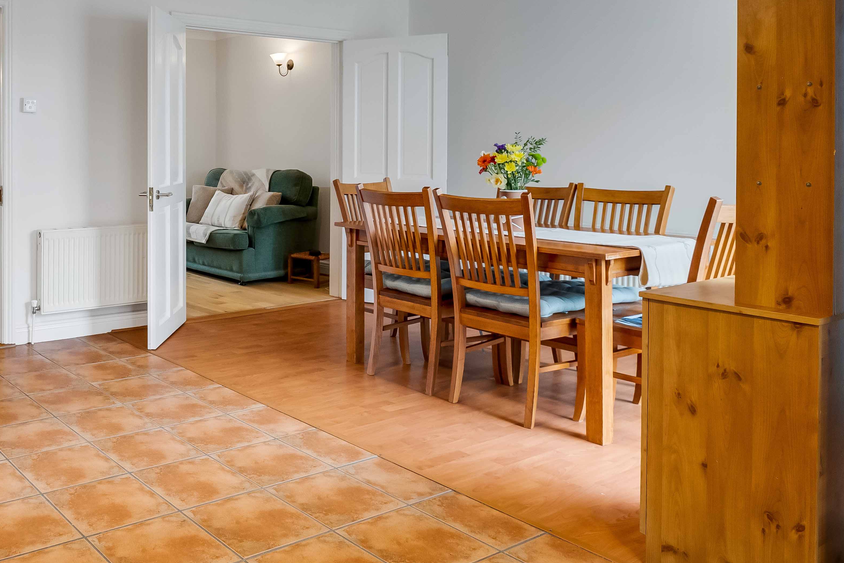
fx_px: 750
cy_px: 162
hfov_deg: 54.2
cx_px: 153
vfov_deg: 40.3
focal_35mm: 32
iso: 640
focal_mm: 17
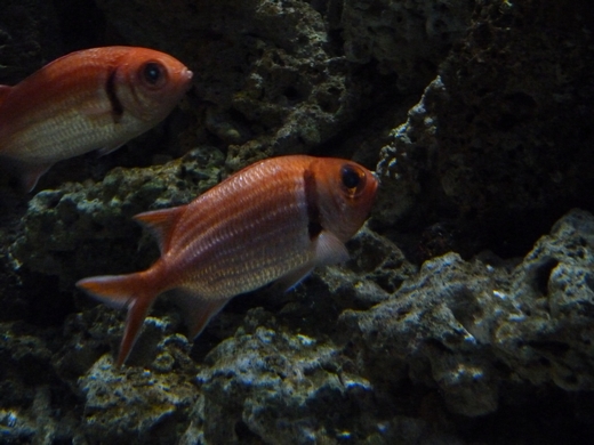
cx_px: 297
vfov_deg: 24.4
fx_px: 1030
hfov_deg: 32.2
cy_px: 222
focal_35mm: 60
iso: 800
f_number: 3.6
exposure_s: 1/40
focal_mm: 10.8
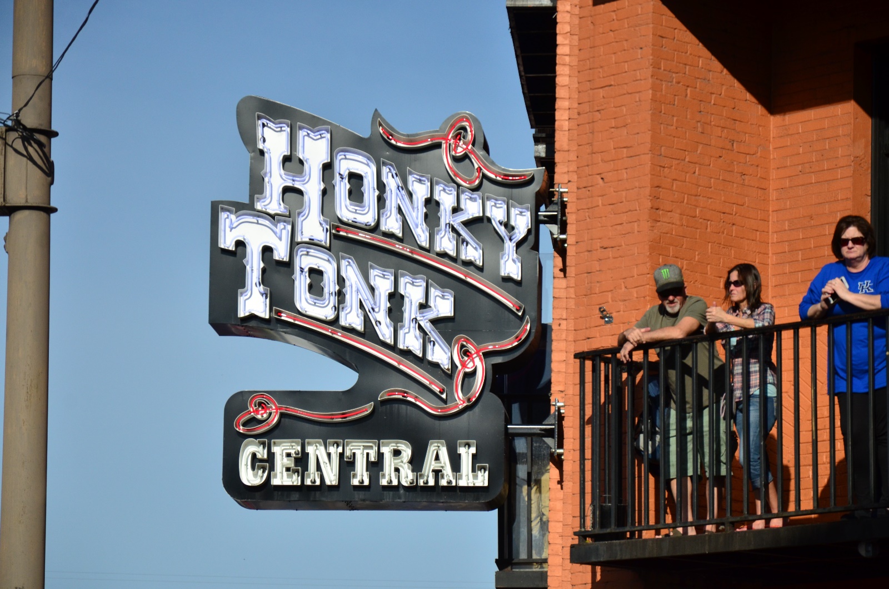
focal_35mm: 158
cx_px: 444
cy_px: 294
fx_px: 3880
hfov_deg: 13.1
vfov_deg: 8.7
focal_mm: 105
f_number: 6.3
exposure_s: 1/4000
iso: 500
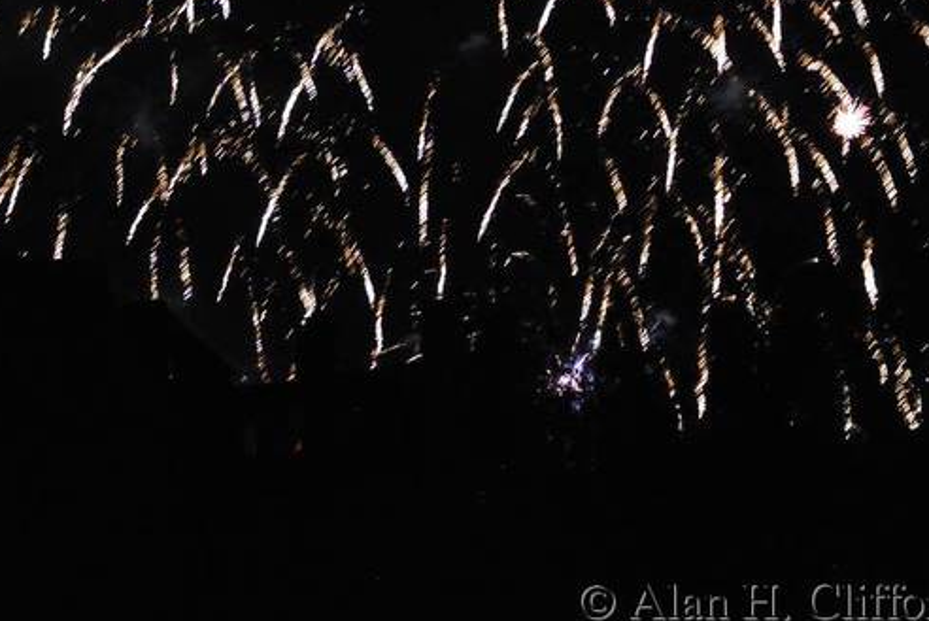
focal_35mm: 175
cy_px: 206
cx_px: 361
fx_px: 4520
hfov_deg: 11.7
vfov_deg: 7.9
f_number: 5.3
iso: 1600
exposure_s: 1/6
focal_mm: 82
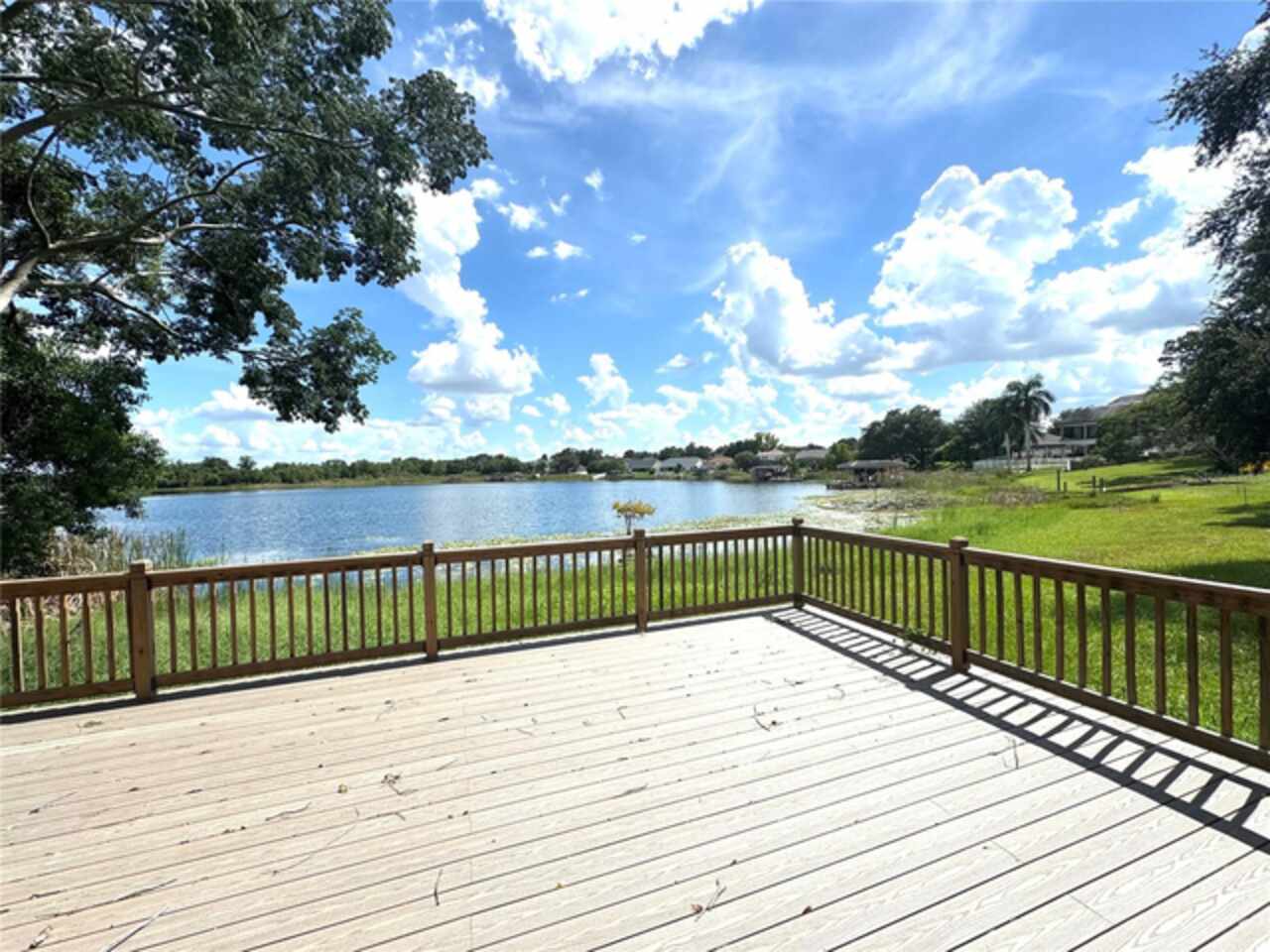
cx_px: 635
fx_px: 514
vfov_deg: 85.7
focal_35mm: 14
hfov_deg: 102.1
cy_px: 476
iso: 50
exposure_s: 1/3906
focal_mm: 2.22
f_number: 2.2
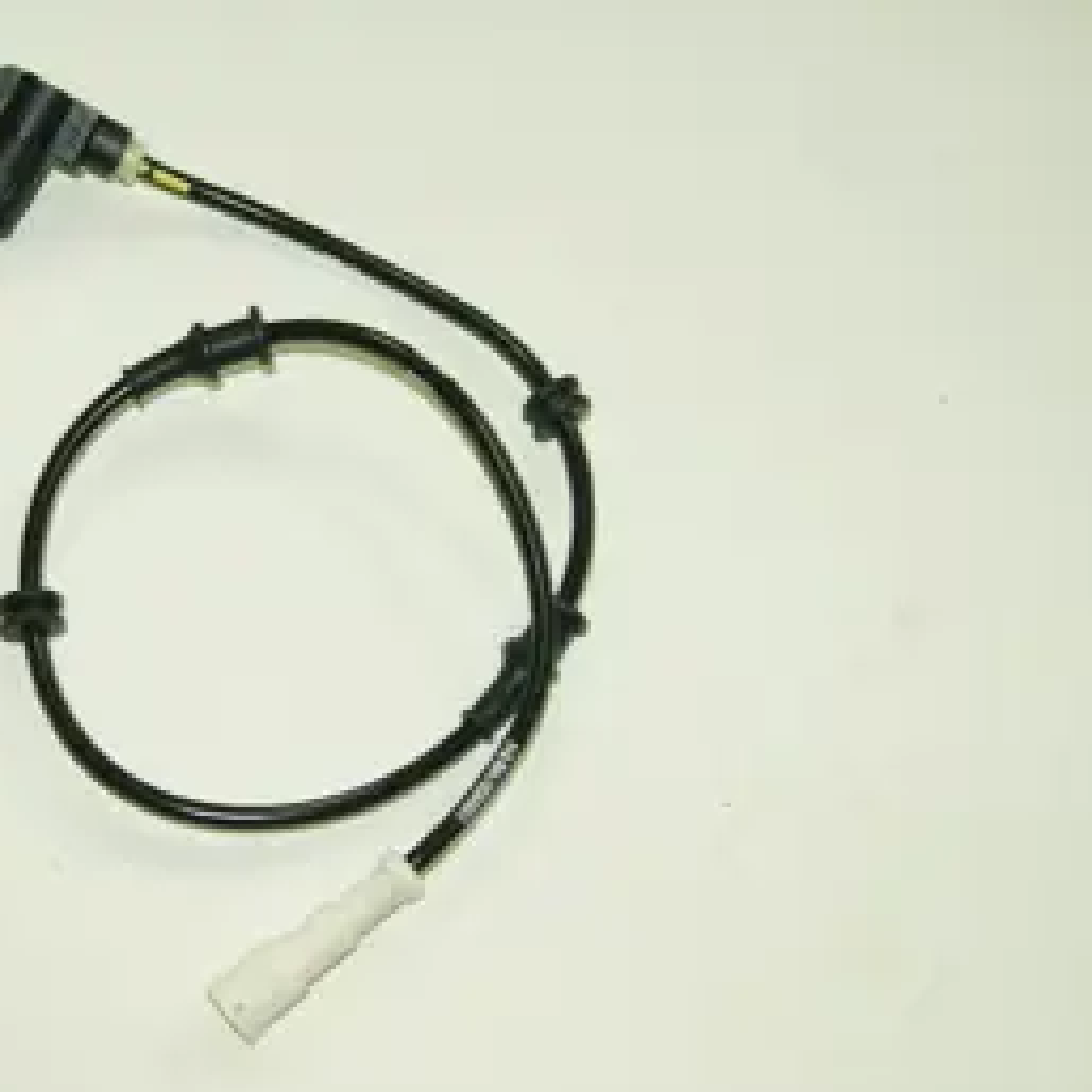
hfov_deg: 24.7
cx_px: 459
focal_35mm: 70
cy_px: 565
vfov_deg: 24.8
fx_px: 2486
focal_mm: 35
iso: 100
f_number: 5
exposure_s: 1/5
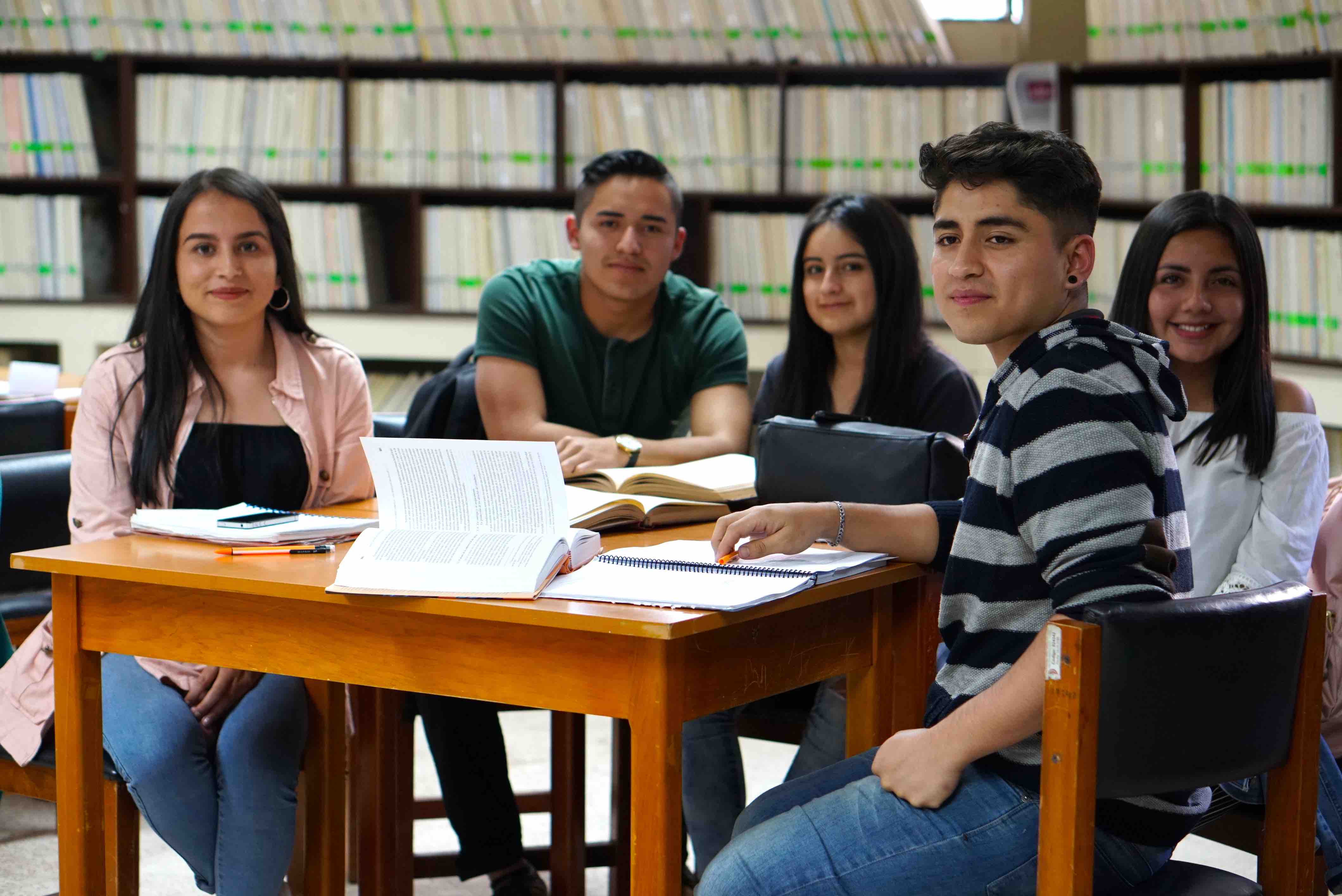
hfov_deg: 27.0
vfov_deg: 18.2
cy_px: 448
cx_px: 671
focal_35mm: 75
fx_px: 2797
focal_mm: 50
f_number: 2.2
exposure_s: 1/160
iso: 1250
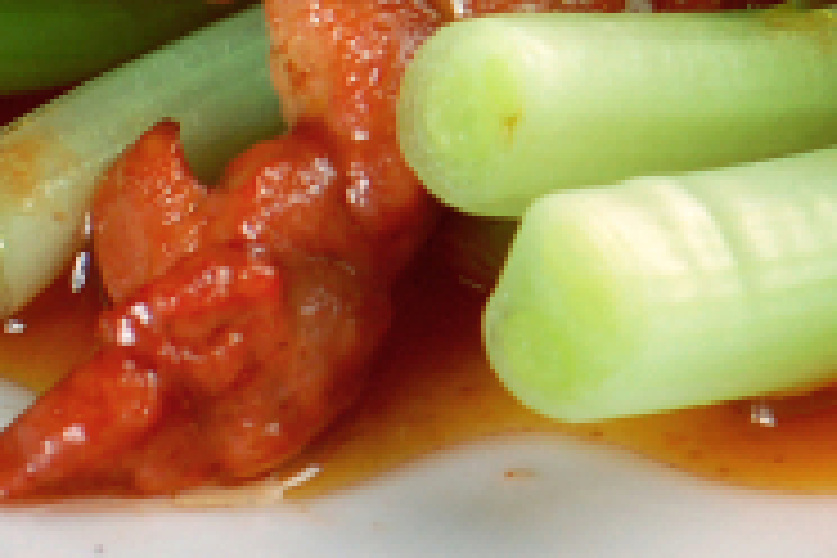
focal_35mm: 412
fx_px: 9578
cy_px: -819
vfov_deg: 3.3
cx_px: 1606
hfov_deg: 4.9
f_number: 6.3
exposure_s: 1/640
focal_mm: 50
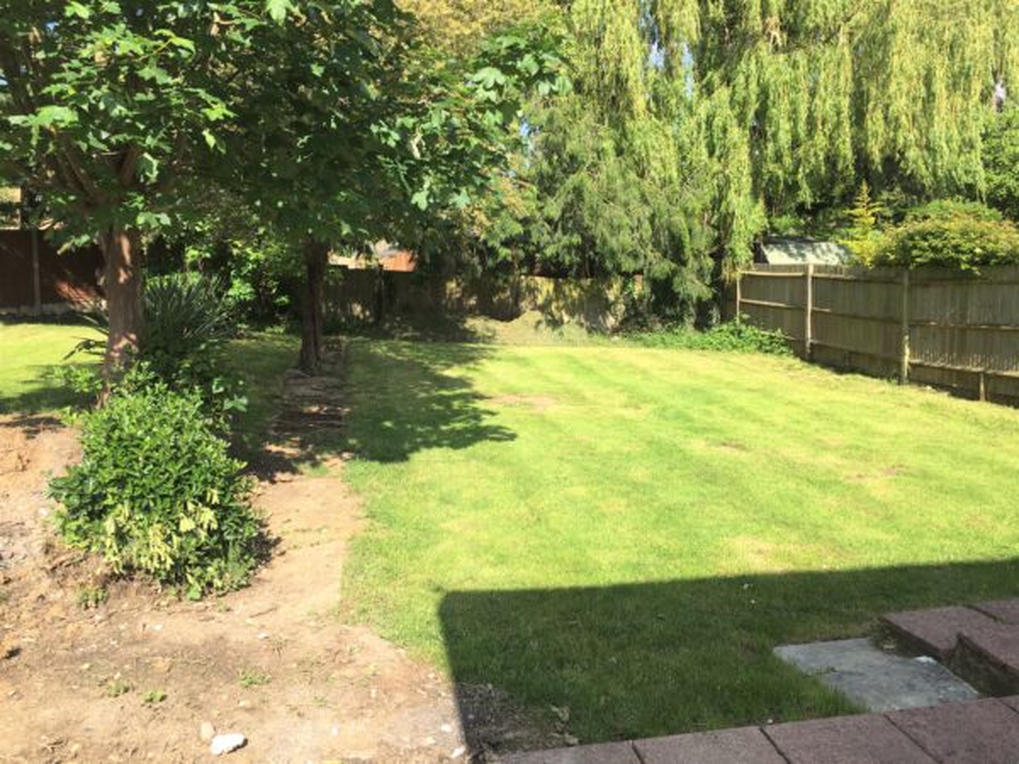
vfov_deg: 48.2
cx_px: 510
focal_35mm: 29
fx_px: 854
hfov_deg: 61.7
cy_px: 382
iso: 25
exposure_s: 1/746
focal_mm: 4.15
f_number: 2.2
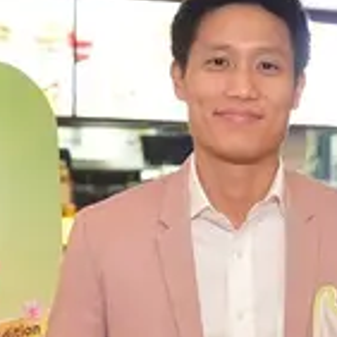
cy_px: 319
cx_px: 339
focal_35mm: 113
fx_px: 1245
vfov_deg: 15.2
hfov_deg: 15.1
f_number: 3.2
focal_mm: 24
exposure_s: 1/100
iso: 1600
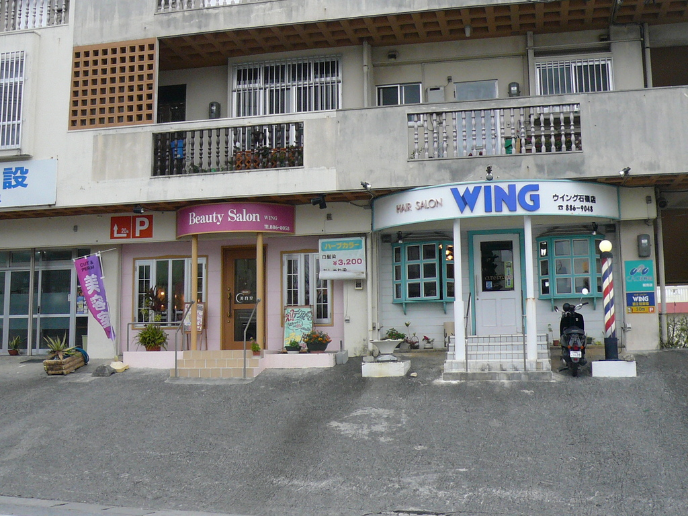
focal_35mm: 44
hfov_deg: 42.9
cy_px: 258
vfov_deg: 32.9
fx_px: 875
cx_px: 344
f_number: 2.8
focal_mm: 4.7
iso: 100
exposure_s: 1/320
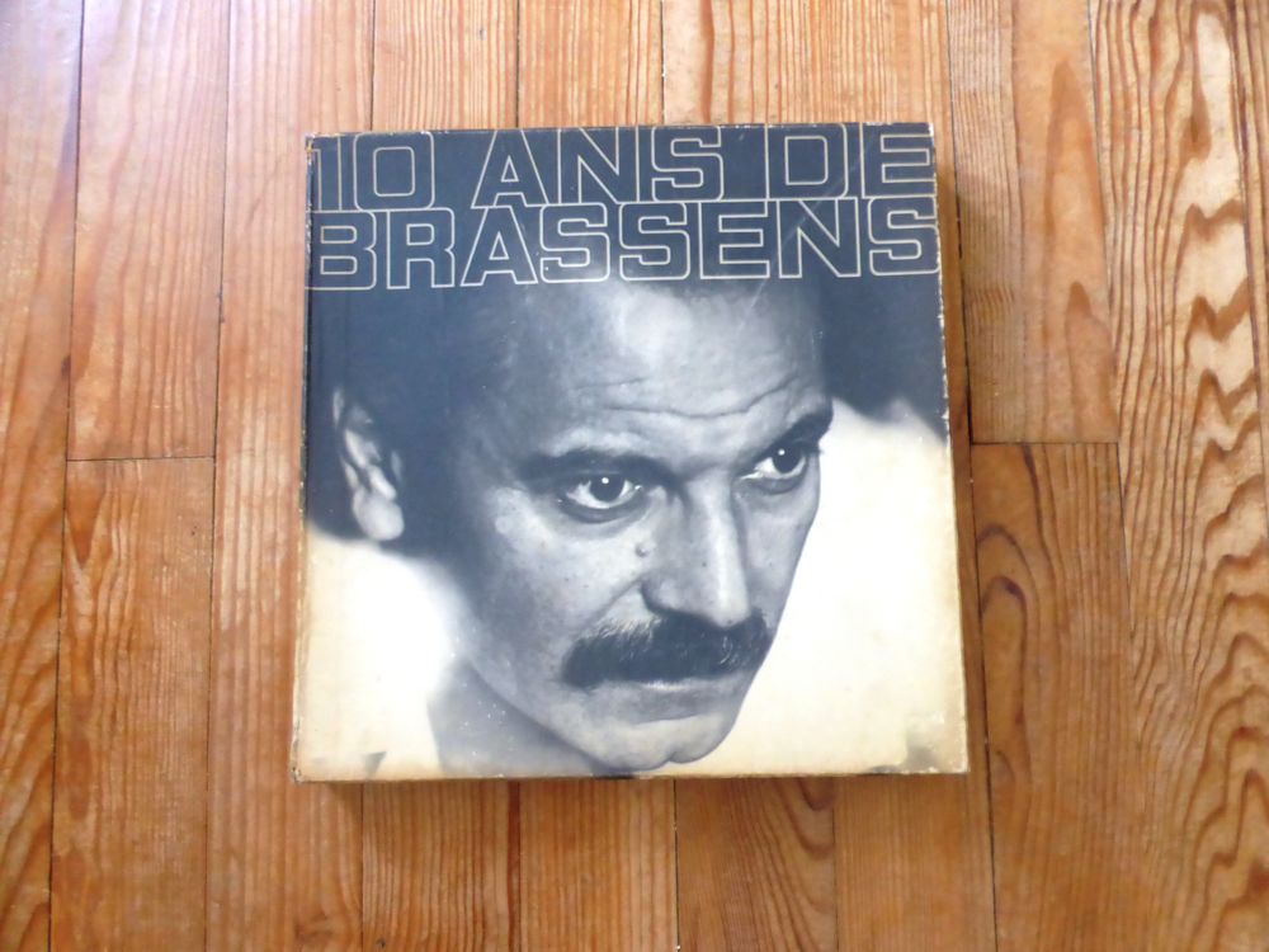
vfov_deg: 54.9
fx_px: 916
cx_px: 634
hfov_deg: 69.4
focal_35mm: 25
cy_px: 476
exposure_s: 1/10
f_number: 3.3
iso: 400
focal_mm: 4.3
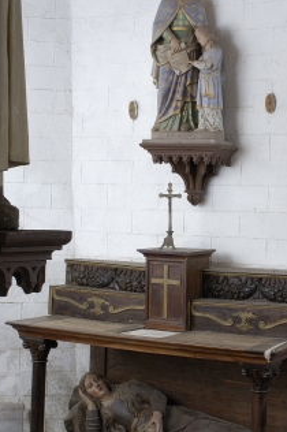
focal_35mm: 68
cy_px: 238
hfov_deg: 19.8
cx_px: 223
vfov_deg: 29.7
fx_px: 815
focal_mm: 28
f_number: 20
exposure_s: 1.6
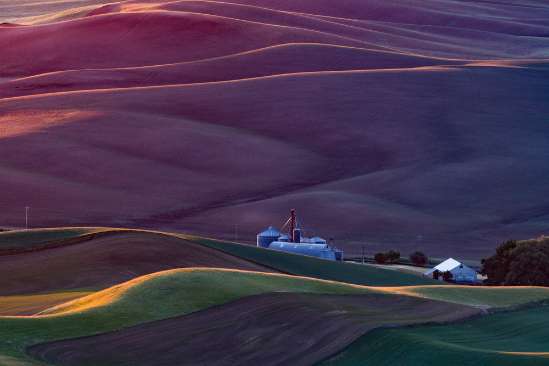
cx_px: 274
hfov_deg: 3.4
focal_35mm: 600
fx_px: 9151
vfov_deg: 2.3
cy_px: 183
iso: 100
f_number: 11
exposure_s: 1/3
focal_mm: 400
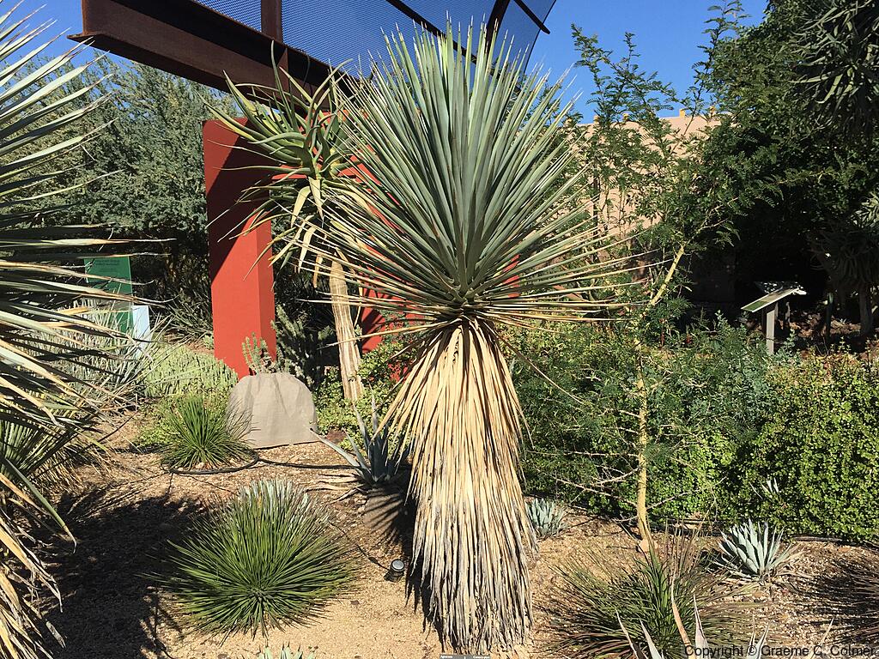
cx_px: 440
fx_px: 736
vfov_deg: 48.2
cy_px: 330
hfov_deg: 61.7
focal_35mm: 29
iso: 32
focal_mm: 4.15
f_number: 2.2
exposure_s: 1/2639
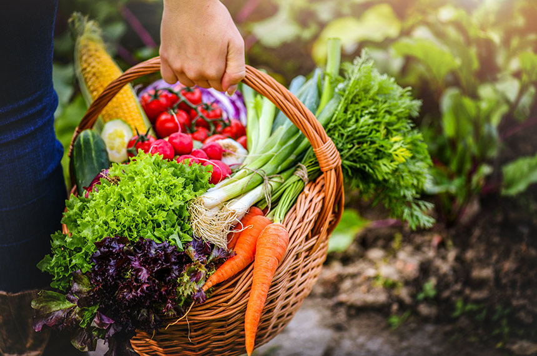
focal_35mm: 105
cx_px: 268
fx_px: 1563
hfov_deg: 19.5
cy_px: 178
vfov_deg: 13.0
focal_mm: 105
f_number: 4
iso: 100
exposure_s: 1/250
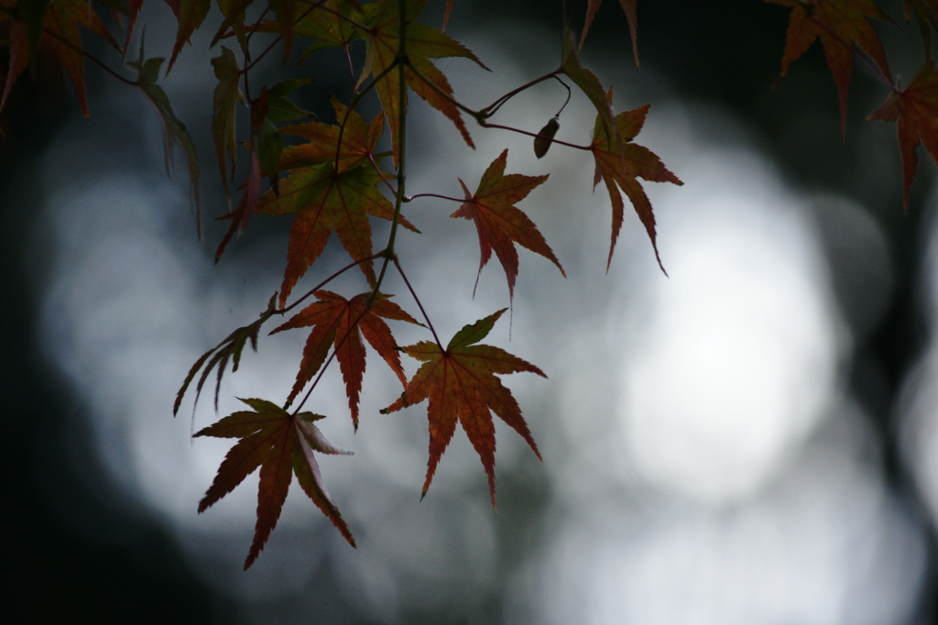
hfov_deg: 4.6
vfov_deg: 3.1
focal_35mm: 450
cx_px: 469
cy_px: 312
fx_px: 11721
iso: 400
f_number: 5.6
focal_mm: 300
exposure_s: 1/160
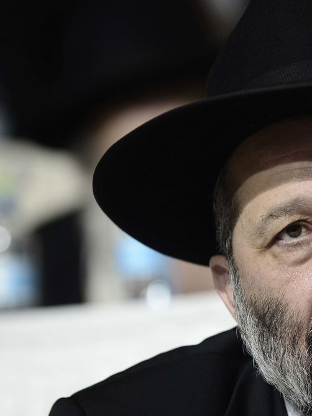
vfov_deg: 4.9
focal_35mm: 402
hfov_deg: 3.7
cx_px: 312
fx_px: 4834
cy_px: 231
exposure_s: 1/320
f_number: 3.5
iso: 1250
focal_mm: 200
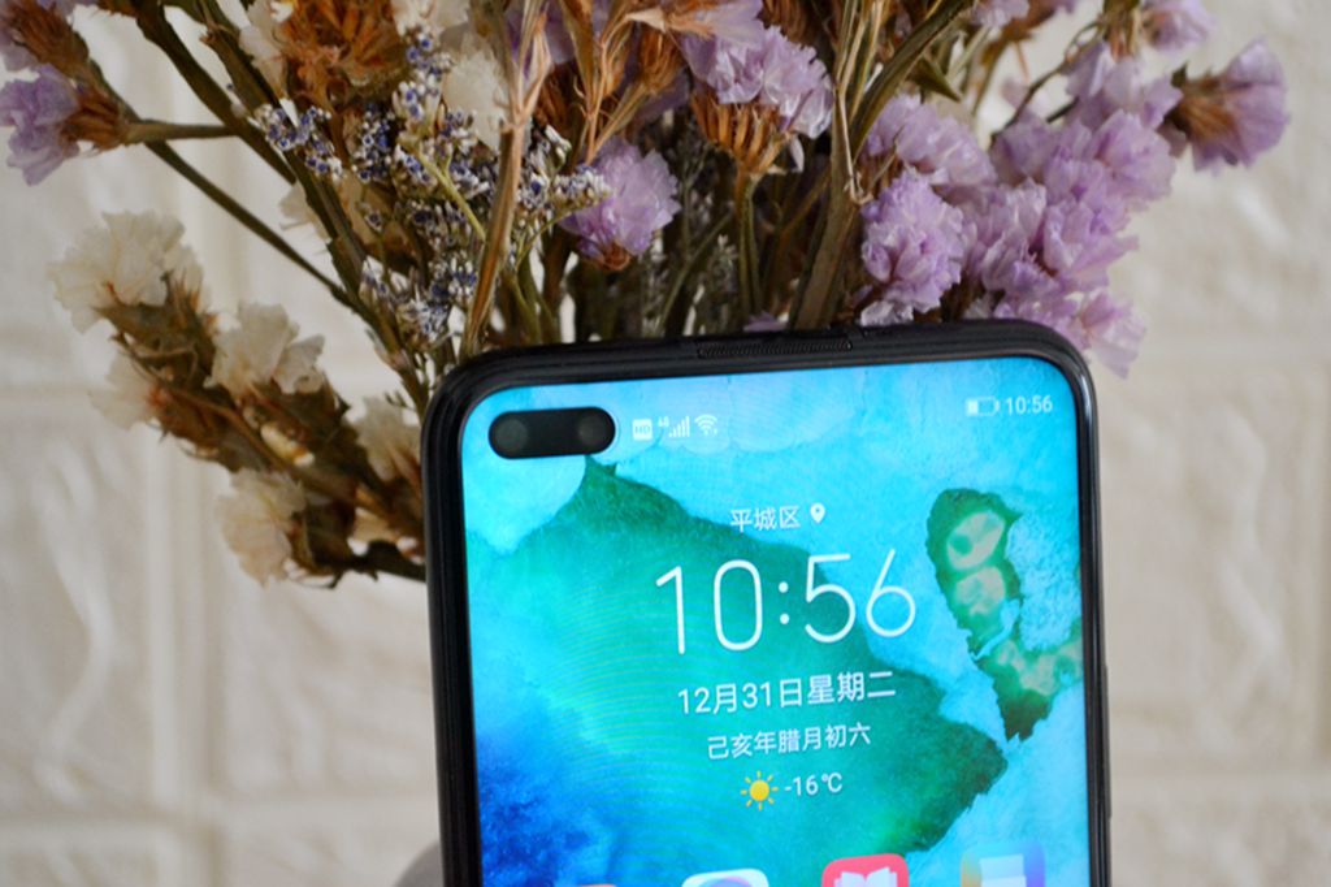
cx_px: 666
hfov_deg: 24.6
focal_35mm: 82
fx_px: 3049
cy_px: 444
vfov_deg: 16.5
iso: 1400
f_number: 5.6
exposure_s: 1/60
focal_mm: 55
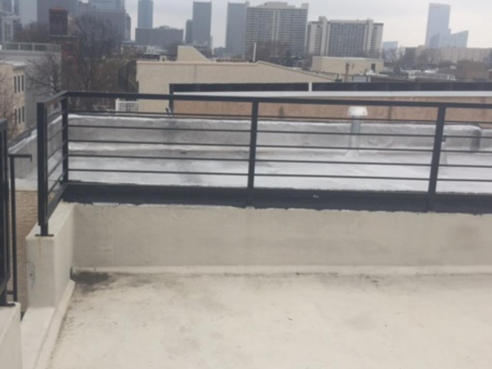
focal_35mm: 41
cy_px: 174
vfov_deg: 35.1
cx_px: 162
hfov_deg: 45.1
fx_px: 583
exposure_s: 1/1236
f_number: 2.2
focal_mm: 4.15
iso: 32
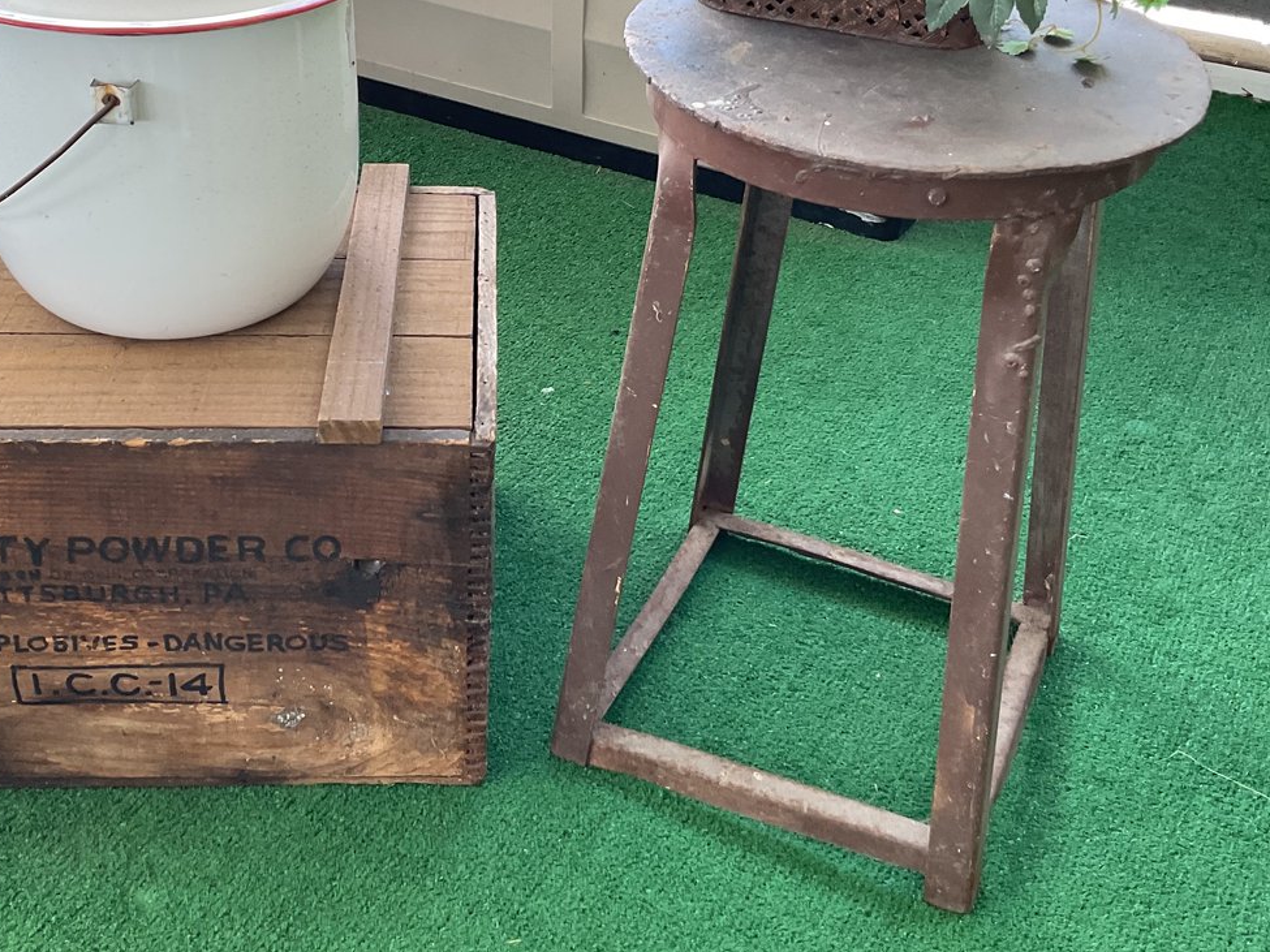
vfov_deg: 31.9
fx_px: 1651
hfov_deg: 41.9
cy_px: 300
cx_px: 528
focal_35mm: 45
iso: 64
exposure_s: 1/60
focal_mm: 3
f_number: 1.8
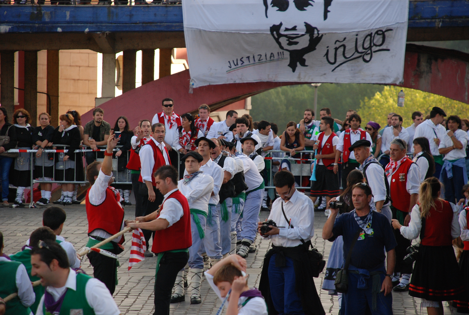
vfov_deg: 6.8
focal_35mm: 202
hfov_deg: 10.1
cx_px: 234
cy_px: 158
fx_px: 2644
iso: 400
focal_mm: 135
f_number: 5.6
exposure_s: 1/200
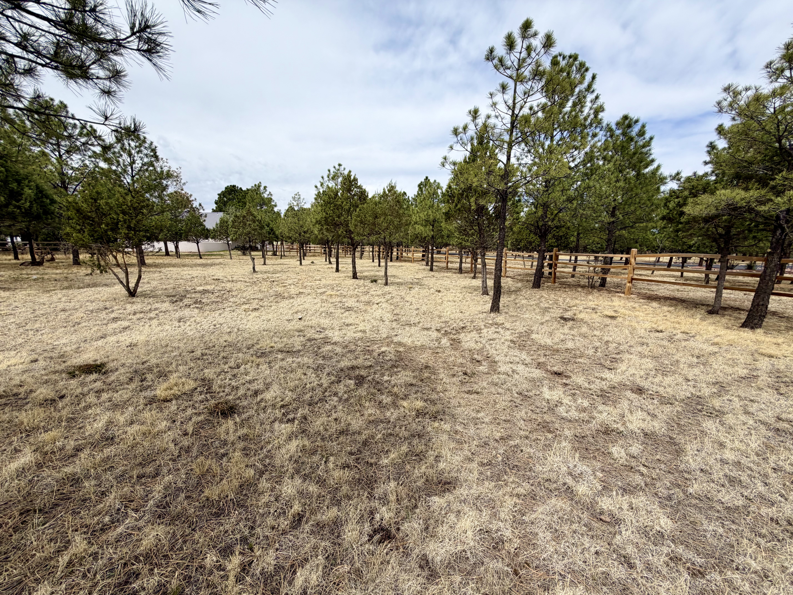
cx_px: 396
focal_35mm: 14
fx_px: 321
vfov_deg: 85.7
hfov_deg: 102.1
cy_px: 298
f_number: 2.2
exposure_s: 1/985
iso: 20
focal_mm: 2.22
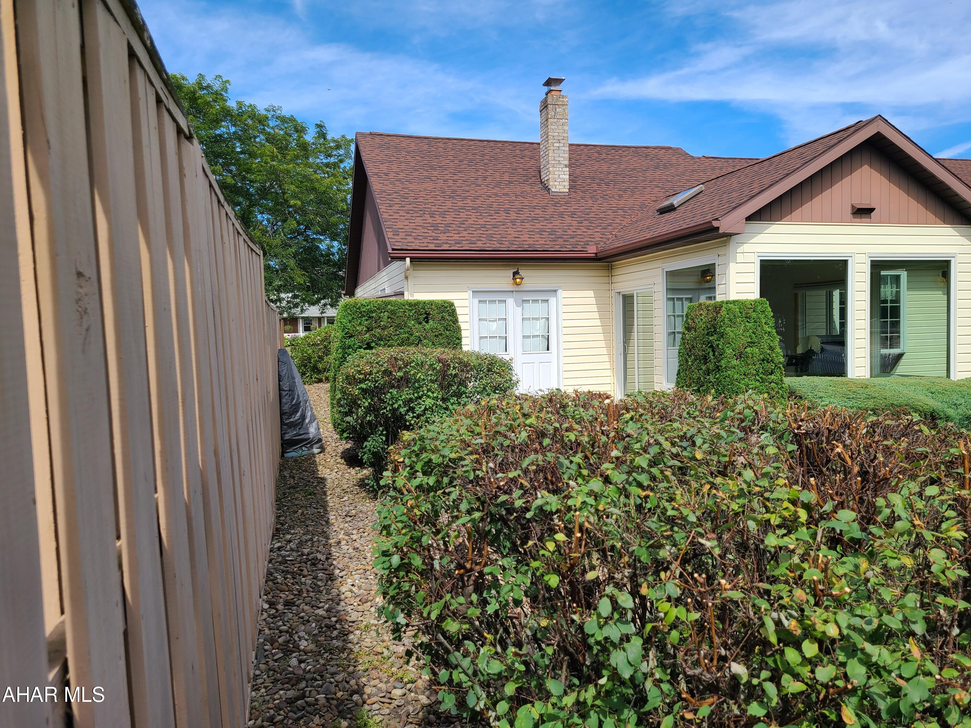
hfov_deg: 67.3
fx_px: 729
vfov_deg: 53.1
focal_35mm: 26
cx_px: 486
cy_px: 364
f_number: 1.8
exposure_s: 1/1429
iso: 40
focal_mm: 5.4
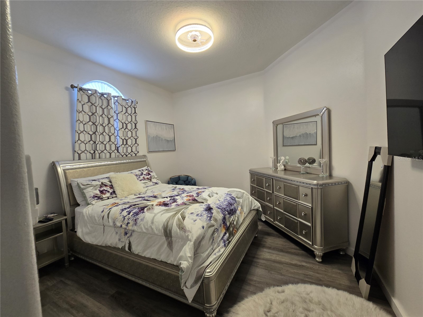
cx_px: 212
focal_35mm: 13
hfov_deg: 106.2
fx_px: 159
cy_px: 158
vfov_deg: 89.9
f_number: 2.2
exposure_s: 1/60
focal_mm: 2.2
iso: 125
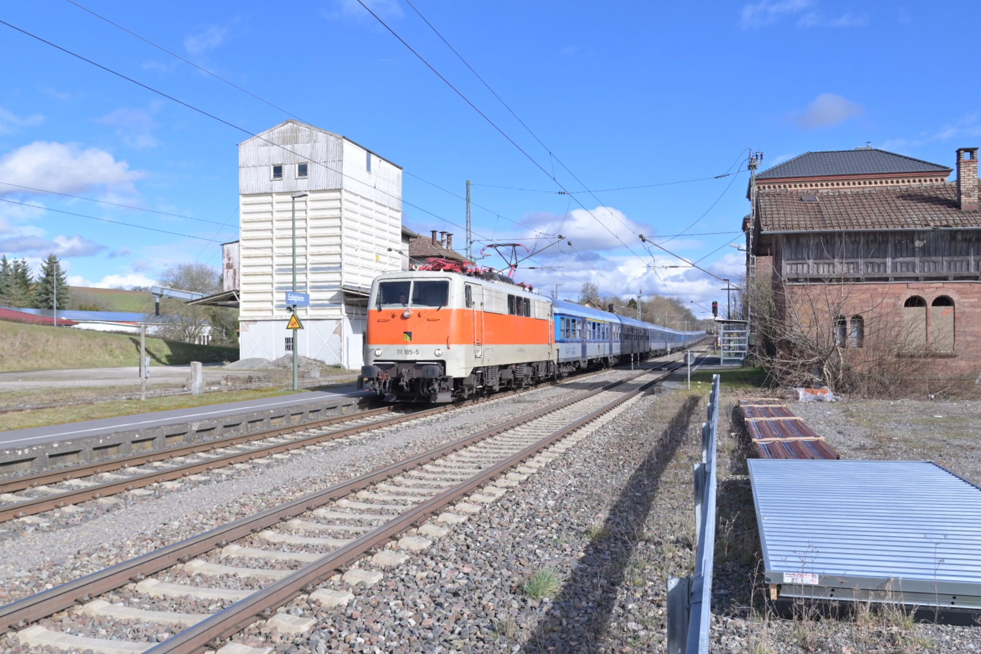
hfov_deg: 61.9
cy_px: 327
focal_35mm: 30
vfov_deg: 43.6
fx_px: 818
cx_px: 490
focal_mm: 30
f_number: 6.3
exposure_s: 1/1000
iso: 250
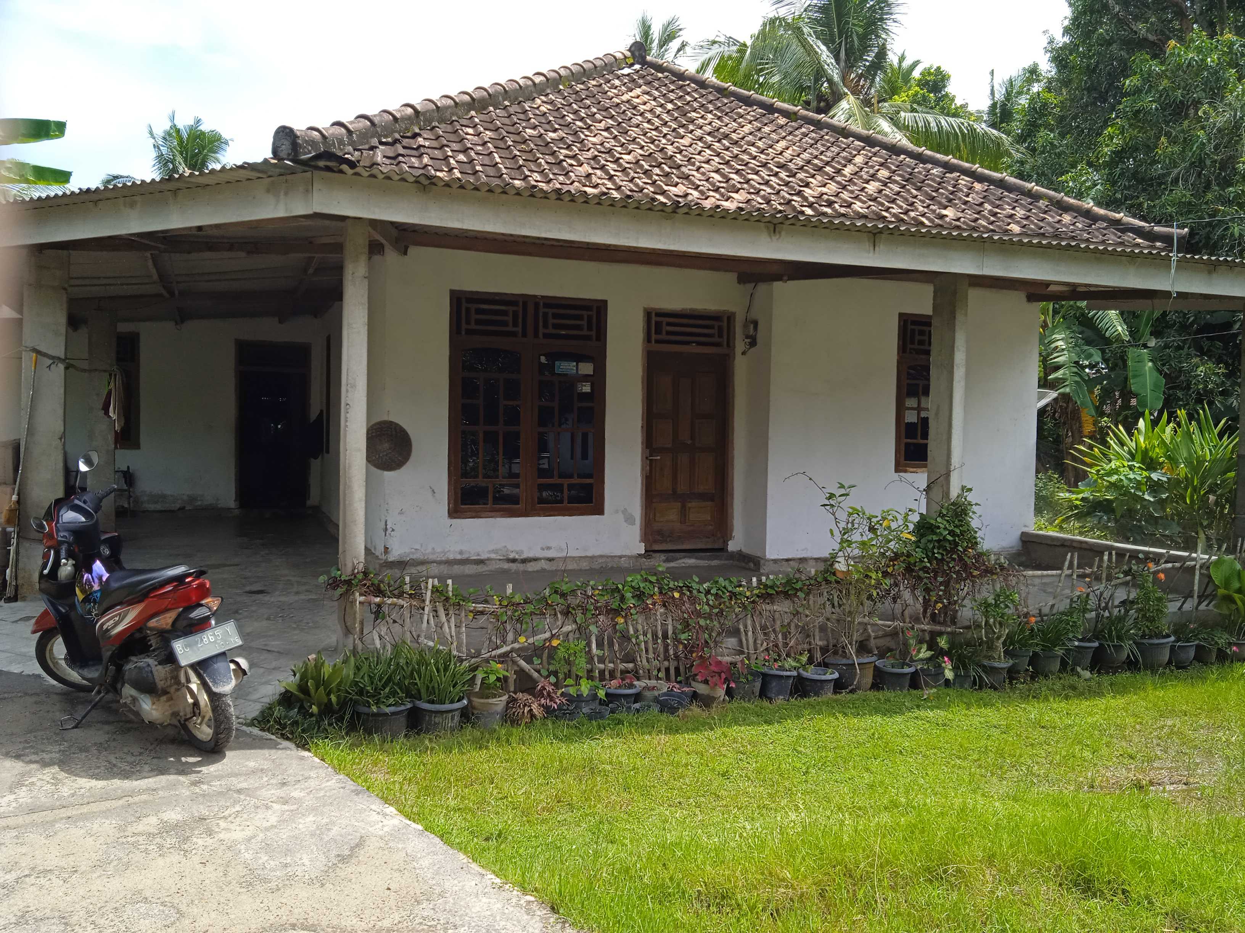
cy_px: 466
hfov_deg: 63.4
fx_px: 1007
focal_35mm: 28
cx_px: 622
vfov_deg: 49.7
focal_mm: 3.43
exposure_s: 1/625
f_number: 2.2
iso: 112
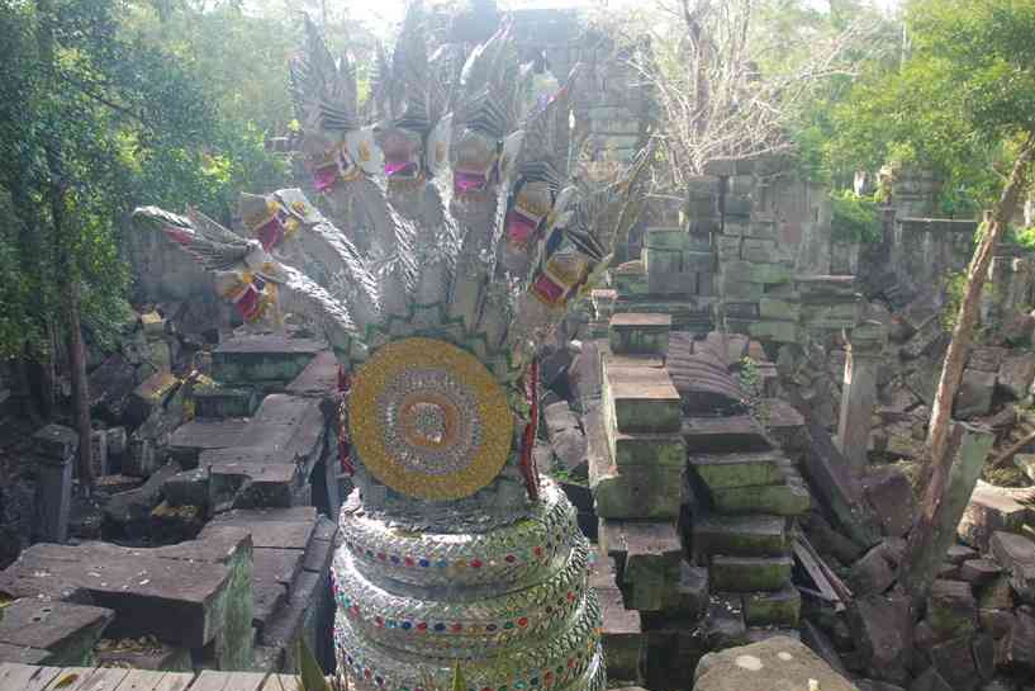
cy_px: 380
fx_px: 949
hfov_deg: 57.2
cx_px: 491
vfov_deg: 39.9
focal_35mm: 33
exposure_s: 1/40
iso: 200
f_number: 5.6
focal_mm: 18
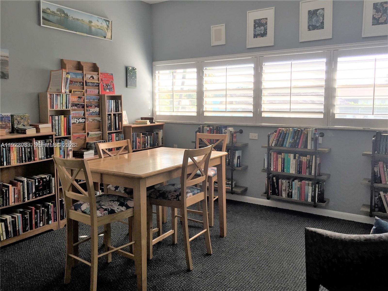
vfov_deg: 48.2
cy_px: 146
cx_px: 194
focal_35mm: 29
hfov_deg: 61.7
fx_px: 325
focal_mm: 4.15
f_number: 2.2
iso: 40
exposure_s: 1/120
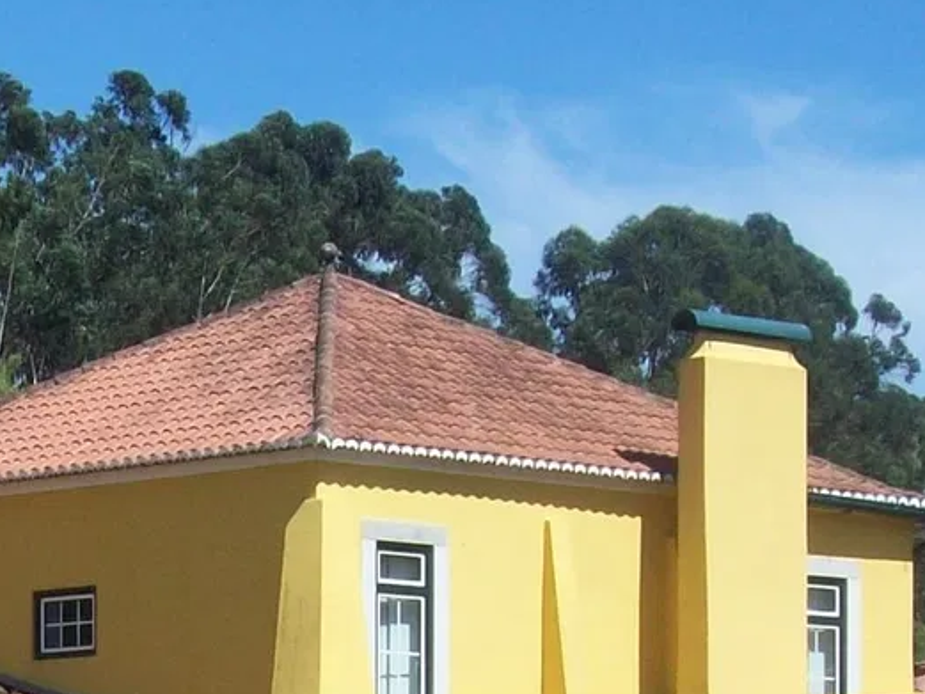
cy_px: 1054
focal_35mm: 172
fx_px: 4597
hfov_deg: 11.3
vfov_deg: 8.4
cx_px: -144
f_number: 6
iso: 80
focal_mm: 9.4
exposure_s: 1/431
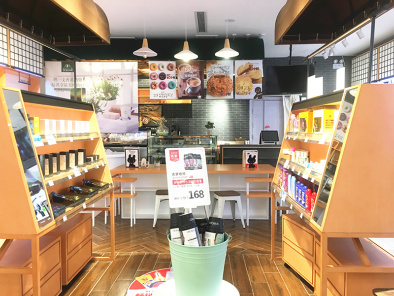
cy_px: 148
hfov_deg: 61.6
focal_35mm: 29
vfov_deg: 48.3
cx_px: 197
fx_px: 330
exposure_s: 1/33
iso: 50
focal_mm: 4.15
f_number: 2.2
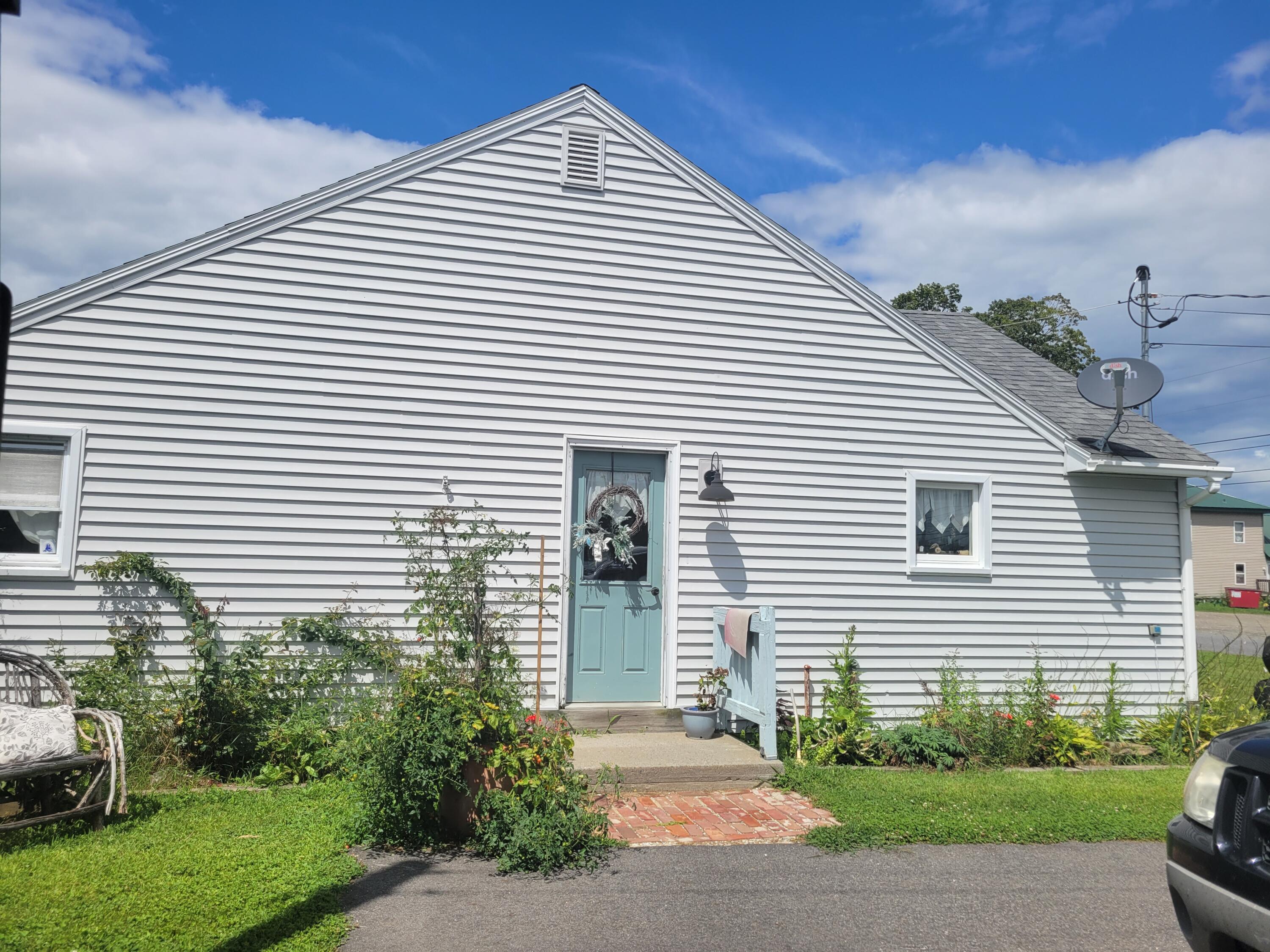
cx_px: 635
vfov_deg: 53.1
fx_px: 954
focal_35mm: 26
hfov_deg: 67.3
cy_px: 476
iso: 40
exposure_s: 1/4529
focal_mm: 5.4
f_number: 1.8
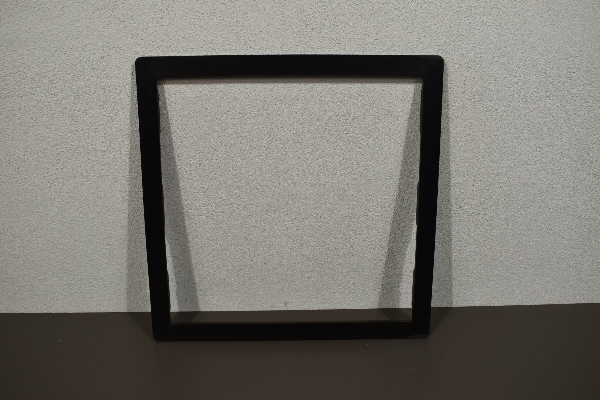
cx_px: 300
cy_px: 200
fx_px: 600
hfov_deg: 53.1
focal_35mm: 36
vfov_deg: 36.9
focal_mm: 24
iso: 360
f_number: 5.6
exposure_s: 1/125
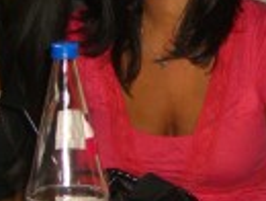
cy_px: 72
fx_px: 1347
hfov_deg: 11.2
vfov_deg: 8.5
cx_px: 211
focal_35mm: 175
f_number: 2.8
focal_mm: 7.9
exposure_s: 1/60
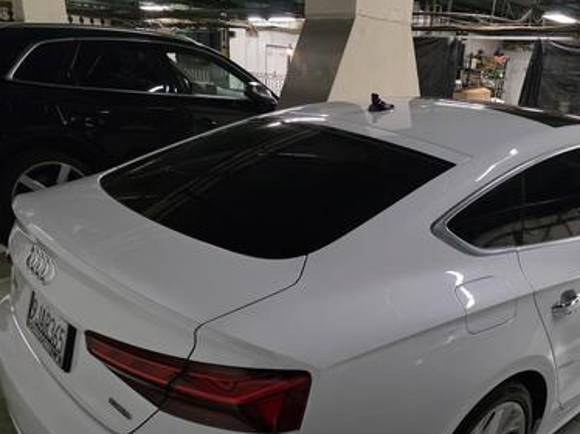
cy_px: 287
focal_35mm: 31
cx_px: 375
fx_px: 519
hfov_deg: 57.4
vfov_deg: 44.8
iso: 2000
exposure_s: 1/120
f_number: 1.7
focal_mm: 6.3
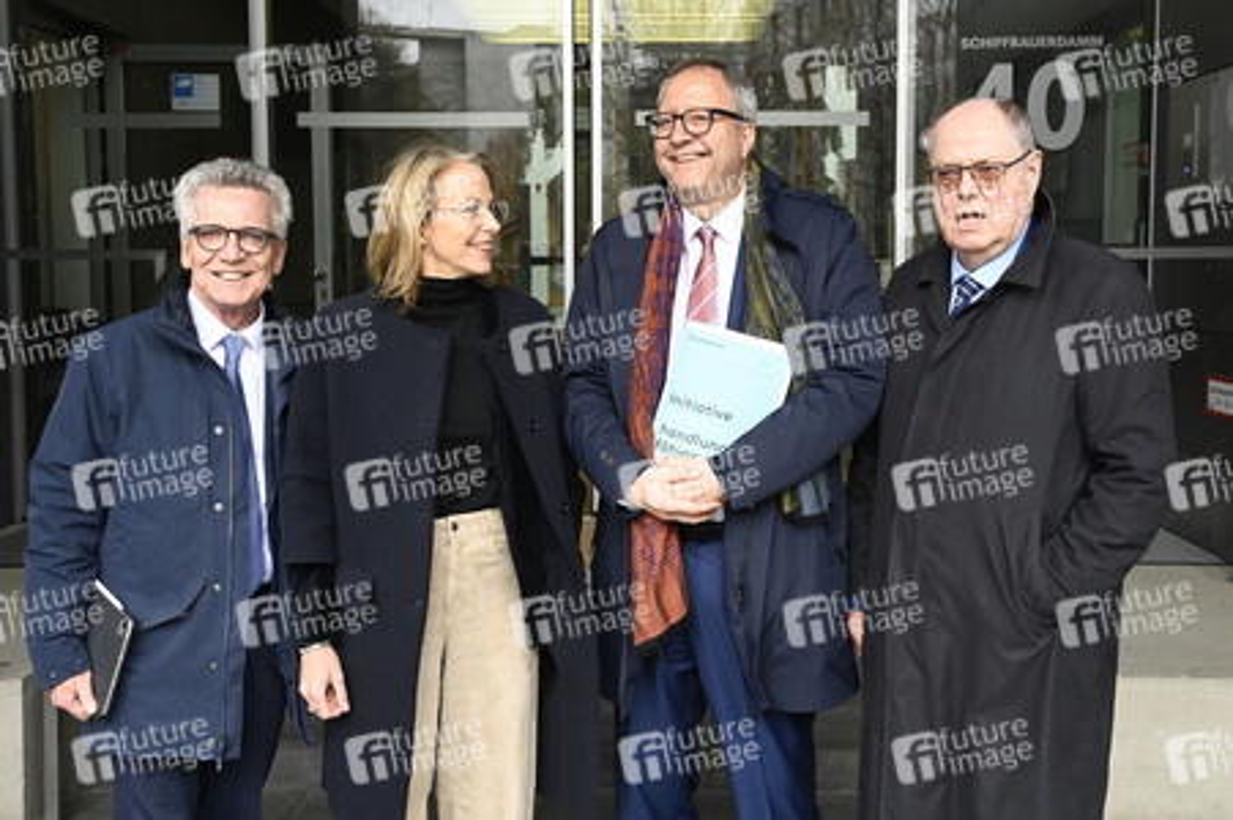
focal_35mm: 38
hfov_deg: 50.7
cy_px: 410
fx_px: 1301
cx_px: 616
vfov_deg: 35.0
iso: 1600
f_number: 5.6
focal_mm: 38
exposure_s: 1/320
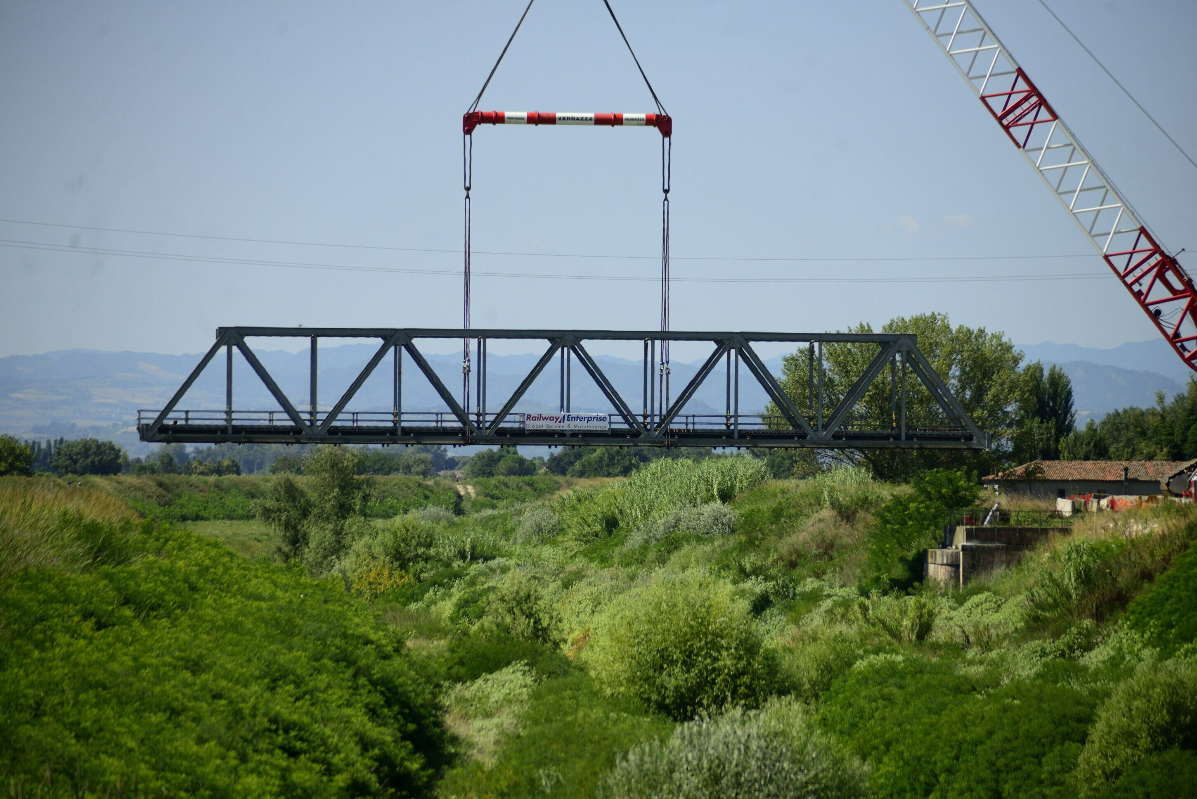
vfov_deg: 6.5
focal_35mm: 210
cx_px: 598
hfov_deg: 9.8
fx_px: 6984
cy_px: 400
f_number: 5.6
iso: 560
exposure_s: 1/4000
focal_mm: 210
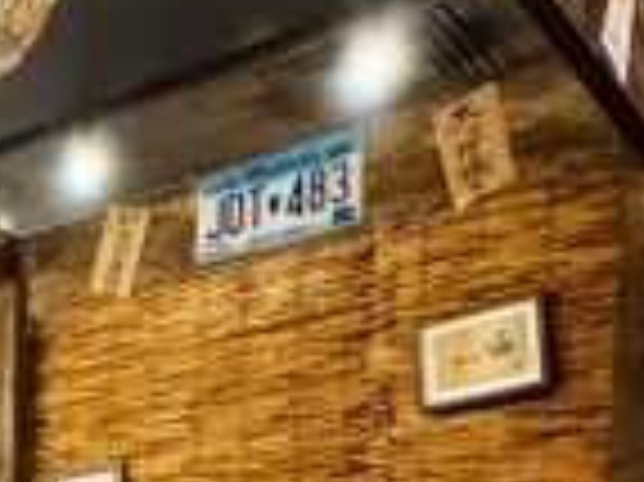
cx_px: -99
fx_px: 1171
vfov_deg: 18.1
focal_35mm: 63
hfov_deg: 27.6
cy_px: 881
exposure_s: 1/50
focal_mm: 2.22
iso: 1000
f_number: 2.2
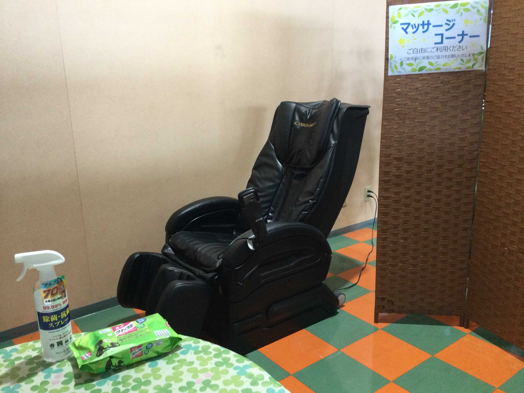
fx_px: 469
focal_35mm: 31
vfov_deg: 45.4
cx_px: 262
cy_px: 196
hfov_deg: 58.4
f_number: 2.4
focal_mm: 3.3
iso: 125
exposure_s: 1/30
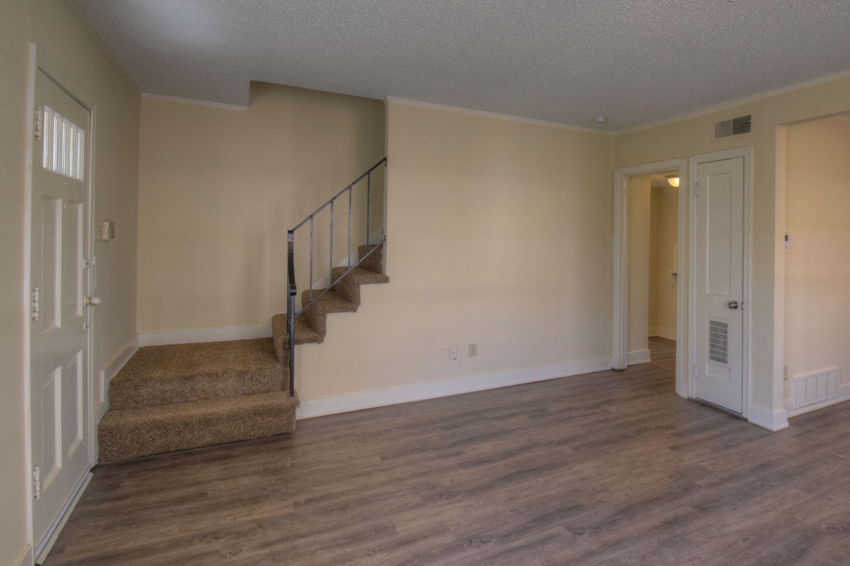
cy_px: 234
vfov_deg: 61.5
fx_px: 472
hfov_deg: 82.5
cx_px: 529
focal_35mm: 20
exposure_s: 1/15
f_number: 14
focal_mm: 10
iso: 400
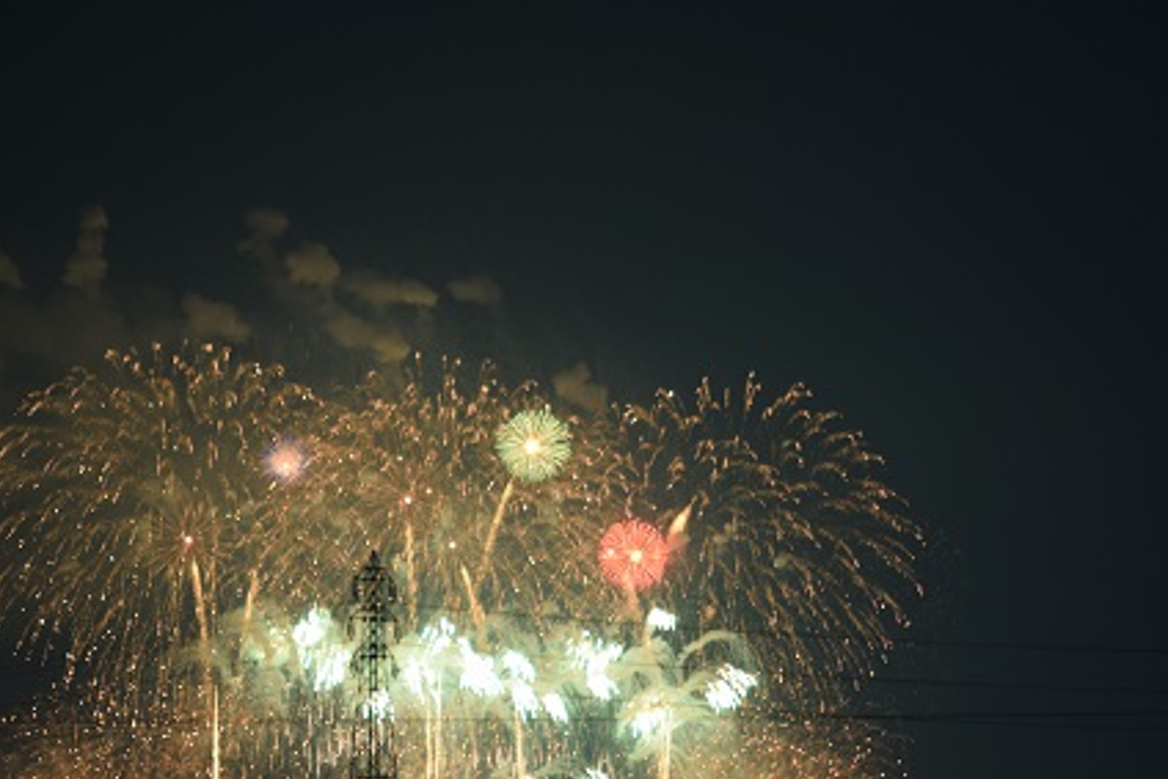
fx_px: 12397
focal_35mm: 382
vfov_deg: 3.6
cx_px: 510
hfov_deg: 5.4
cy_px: 405
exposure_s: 1/1.6
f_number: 5.6
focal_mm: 180
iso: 400
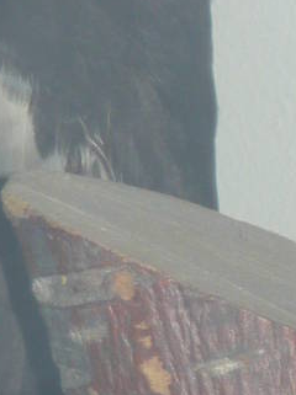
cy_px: 320
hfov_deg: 3.0
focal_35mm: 499
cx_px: -215
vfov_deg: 4.0
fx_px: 5701
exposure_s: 1/60
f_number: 5.1
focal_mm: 16.5
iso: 100
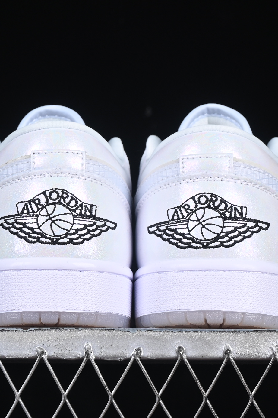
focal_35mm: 151
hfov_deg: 9.1
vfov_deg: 13.6
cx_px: 138
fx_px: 1749
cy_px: 154
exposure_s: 1/80
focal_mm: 50
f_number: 8
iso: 160
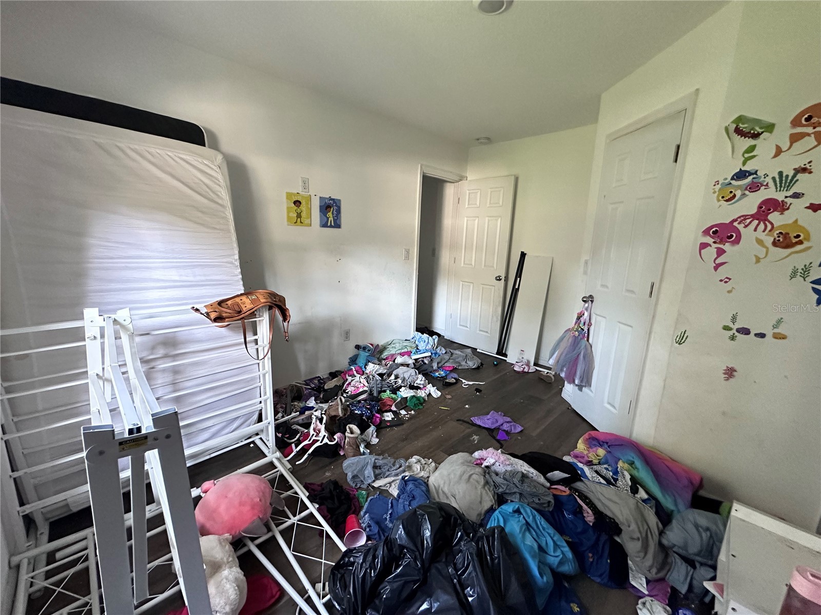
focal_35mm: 14
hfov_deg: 102.1
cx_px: 410
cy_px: 308
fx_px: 332
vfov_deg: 85.7
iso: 800
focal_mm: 2.22
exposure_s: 1/60
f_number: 2.2
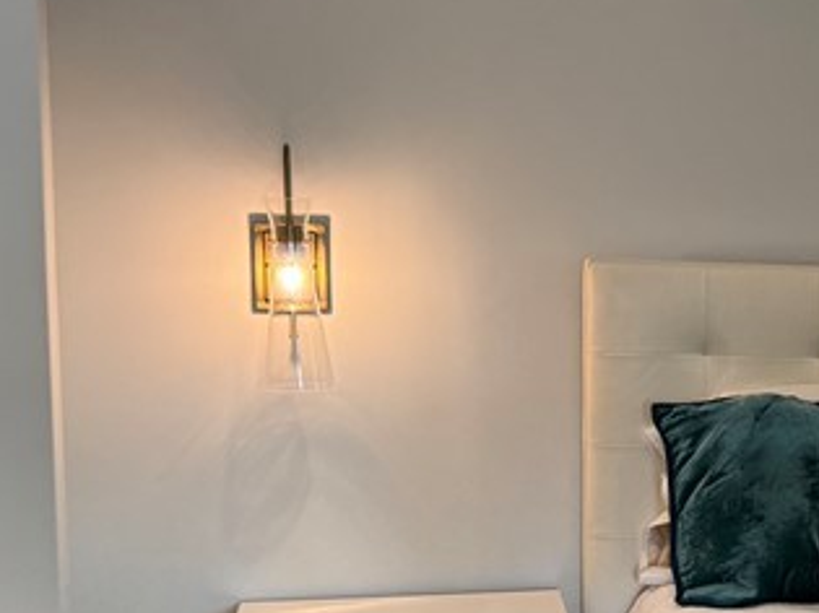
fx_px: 1845
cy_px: 460
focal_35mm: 78
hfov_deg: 21.2
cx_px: 1222
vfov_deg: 18.8
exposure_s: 1/120
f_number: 1.78
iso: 100
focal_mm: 6.76
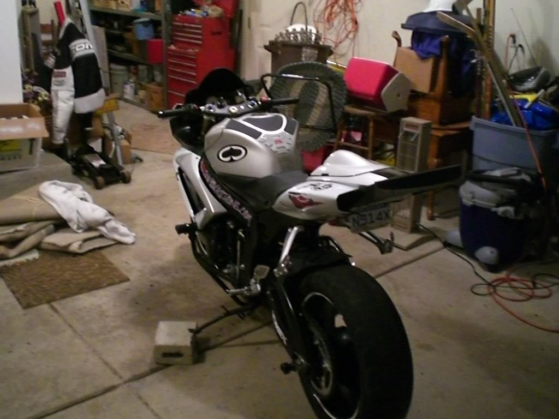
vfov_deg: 37.7
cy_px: 210
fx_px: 614
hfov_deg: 49.0
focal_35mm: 38
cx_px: 280
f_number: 3.1
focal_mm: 6.3
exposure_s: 1/15
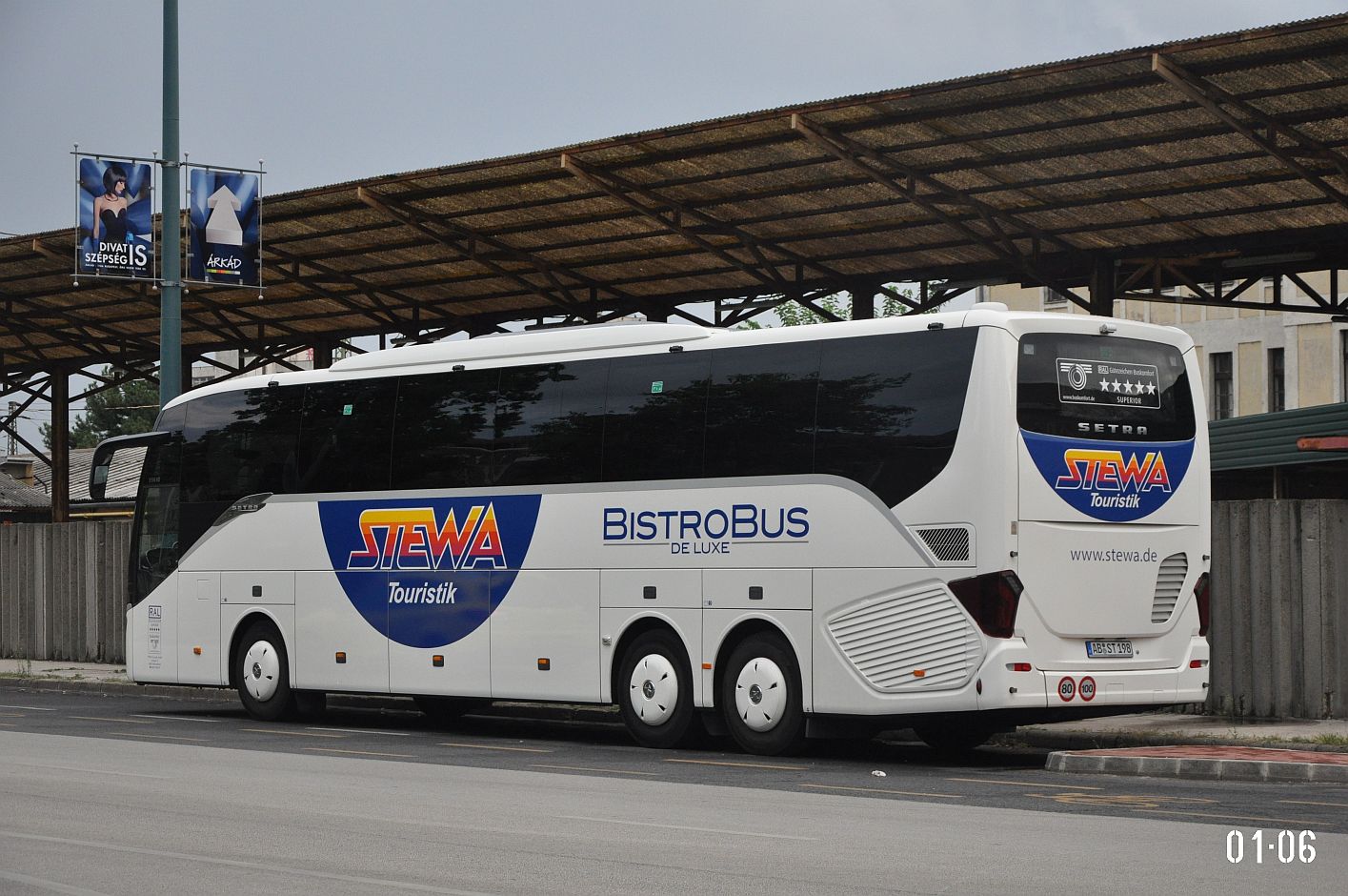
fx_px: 2917
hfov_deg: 26.0
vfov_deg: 17.5
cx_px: 674
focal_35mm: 78
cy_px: 448
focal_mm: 52
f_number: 5
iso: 900
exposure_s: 1/500
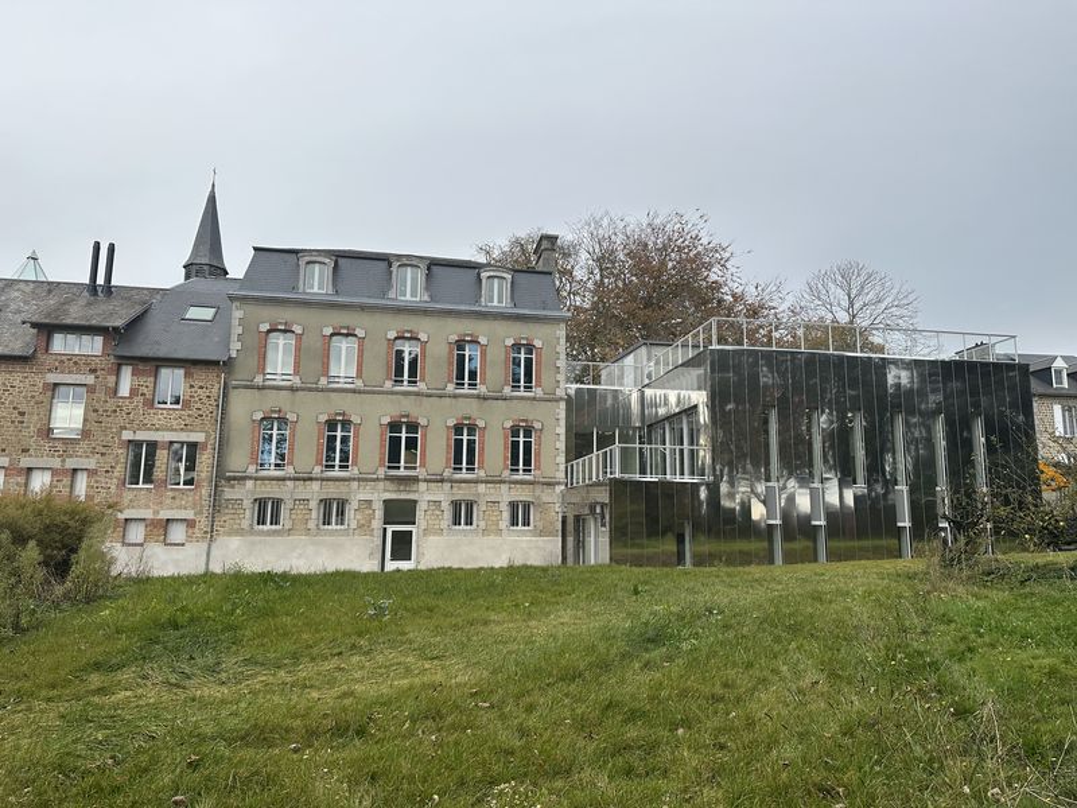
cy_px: 404
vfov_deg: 56.8
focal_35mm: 24
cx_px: 538
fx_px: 747
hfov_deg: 71.6
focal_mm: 6.86
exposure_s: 1/1393
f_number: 1.78
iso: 80
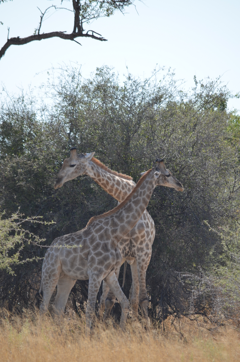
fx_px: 4519
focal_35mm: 450
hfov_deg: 3.0
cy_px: 181
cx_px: 120
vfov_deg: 4.6
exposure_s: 1/640
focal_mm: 300
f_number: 6.3
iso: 200
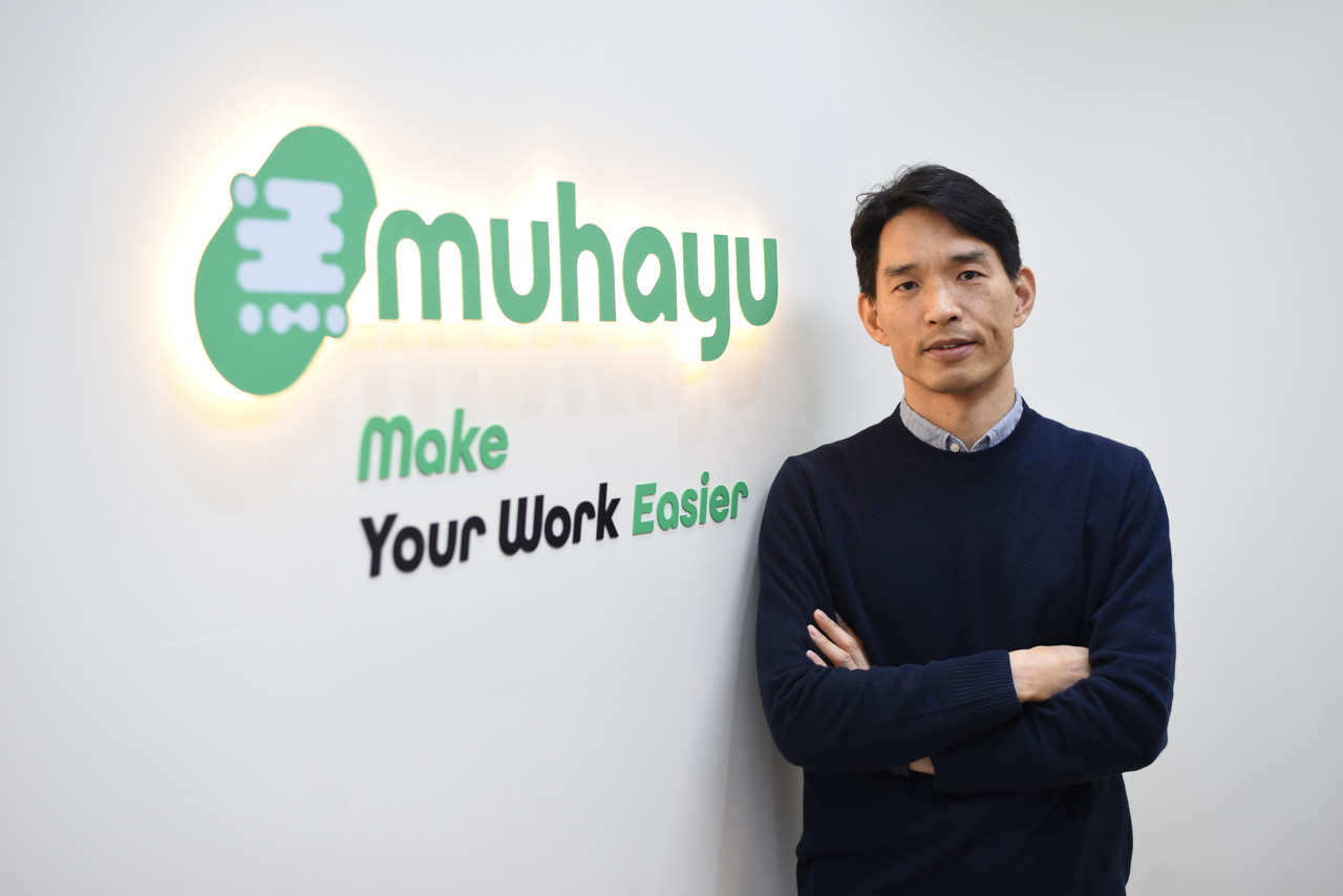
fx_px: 1866
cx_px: 672
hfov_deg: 39.6
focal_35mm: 50
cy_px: 448
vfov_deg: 27.0
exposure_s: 1/160
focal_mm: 50
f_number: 2.5
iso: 200
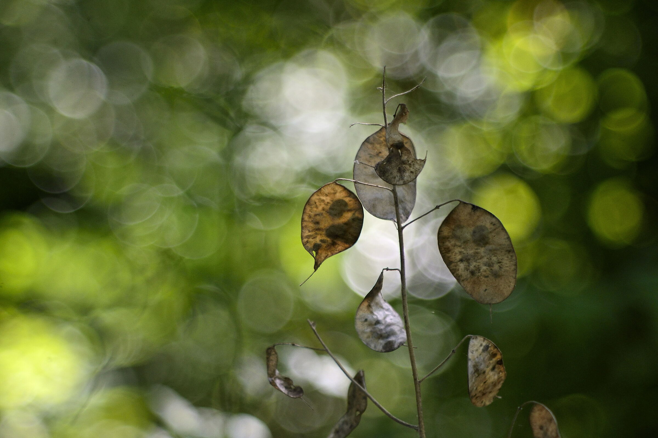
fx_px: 3288
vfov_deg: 7.6
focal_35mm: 180
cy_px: 219
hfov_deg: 11.4
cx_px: 329
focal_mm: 180
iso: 1600
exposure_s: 1/800
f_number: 5.6
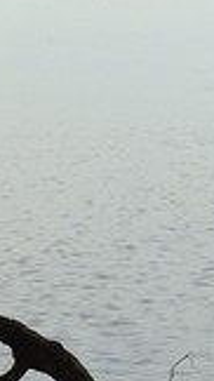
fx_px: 3332
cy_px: 282
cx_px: -1263
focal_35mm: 330
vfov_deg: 6.5
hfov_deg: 3.1
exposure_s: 1/400
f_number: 10
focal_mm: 32
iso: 200
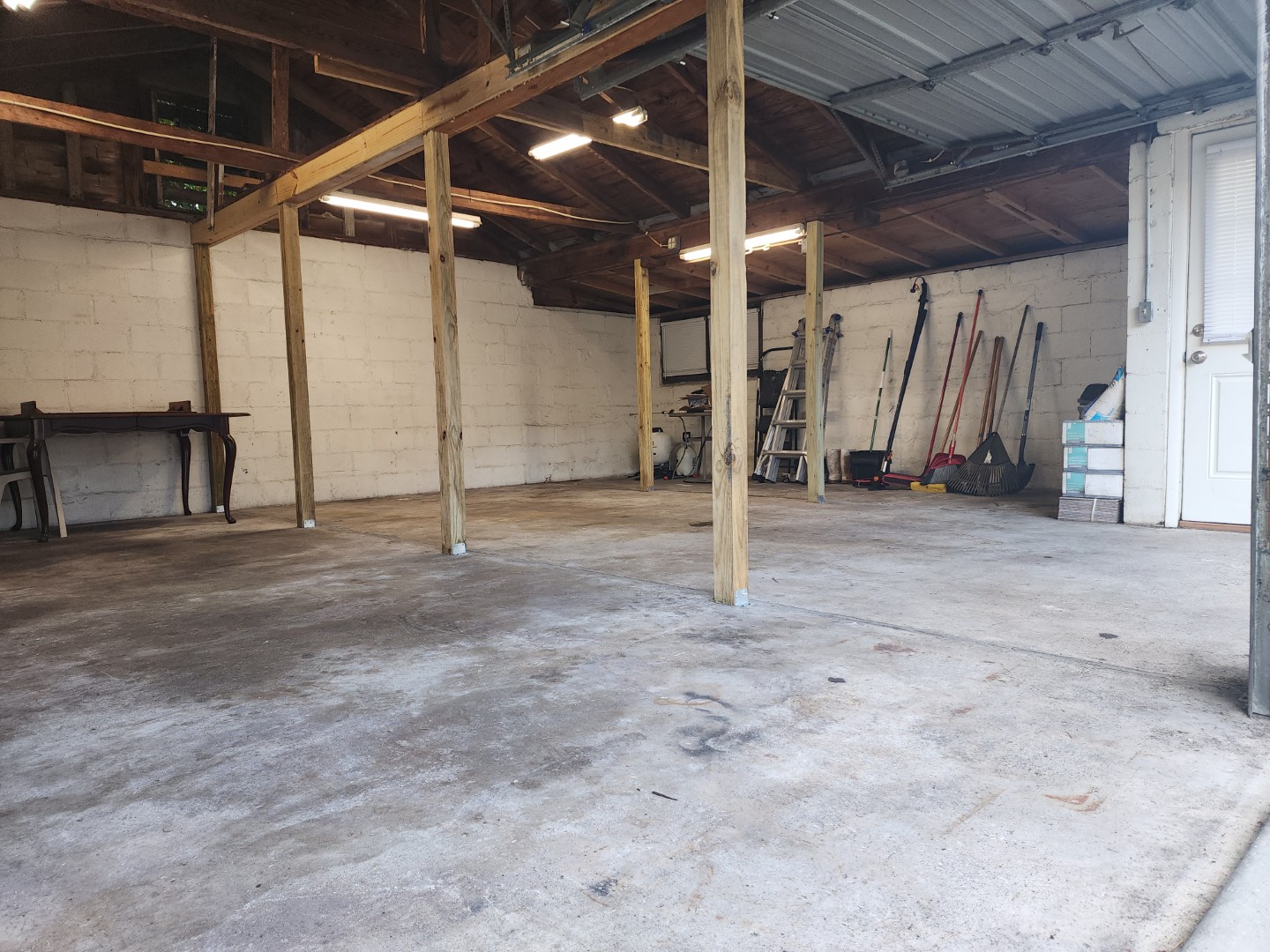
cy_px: 476
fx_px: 844
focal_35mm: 23
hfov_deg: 73.9
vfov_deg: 58.9
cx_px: 635
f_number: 1.8
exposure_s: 1/60
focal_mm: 6.4
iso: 50
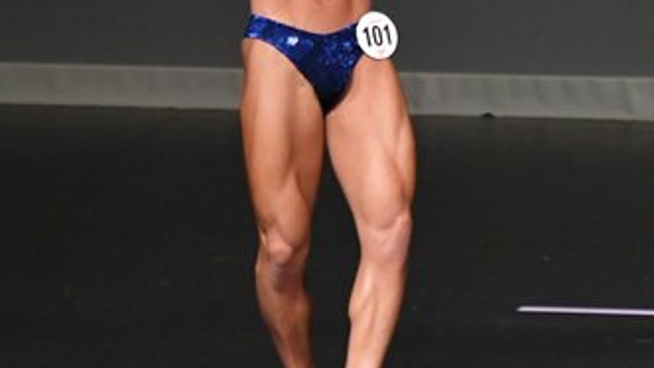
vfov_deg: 1.4
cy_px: 77
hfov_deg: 2.6
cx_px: 533
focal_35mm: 844
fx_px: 14641
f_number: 5.6
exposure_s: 1/400
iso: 5000
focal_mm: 230
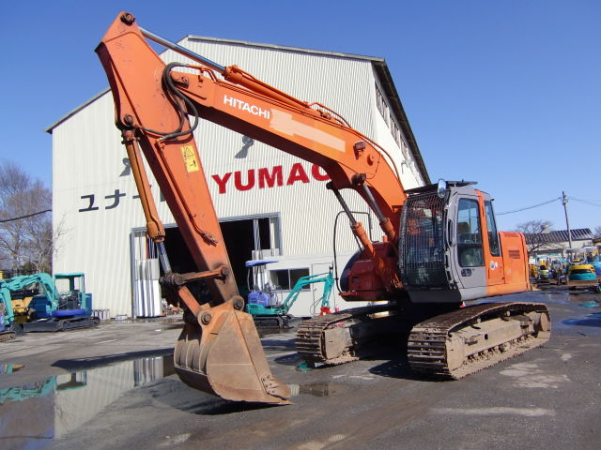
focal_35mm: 28
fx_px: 486
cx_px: 300
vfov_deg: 49.7
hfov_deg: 63.4
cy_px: 225
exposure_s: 1/250
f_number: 7
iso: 64
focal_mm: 4.9
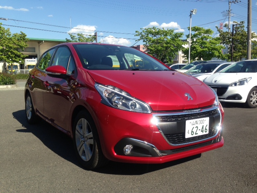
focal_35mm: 33
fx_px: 245
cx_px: 128
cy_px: 96
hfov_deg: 55.4
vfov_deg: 42.9
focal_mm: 4.13
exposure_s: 1/1063
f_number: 2.4
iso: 50
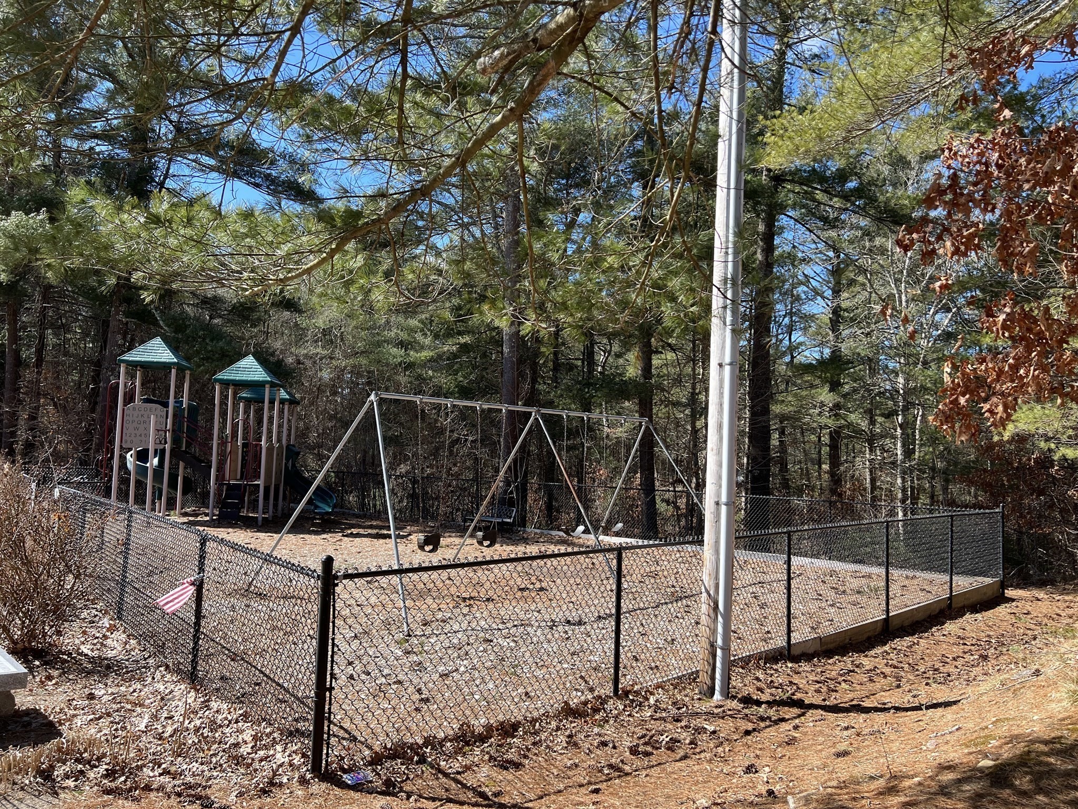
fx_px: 810
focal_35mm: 26
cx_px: 539
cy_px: 404
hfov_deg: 67.3
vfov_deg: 53.1
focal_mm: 5.7
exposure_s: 1/1531
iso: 50
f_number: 1.5
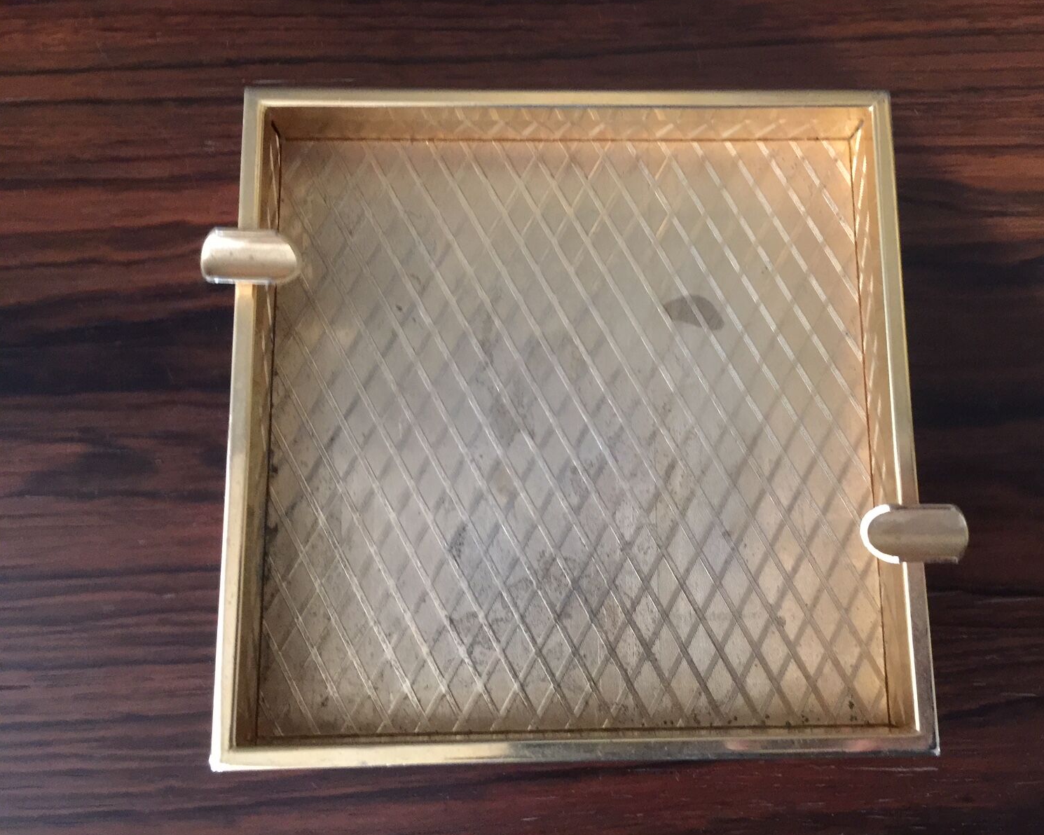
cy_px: 410
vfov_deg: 47.1
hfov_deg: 57.1
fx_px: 958
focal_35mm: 31
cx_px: 569
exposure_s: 1/4
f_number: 2.2
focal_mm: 4.15
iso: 125
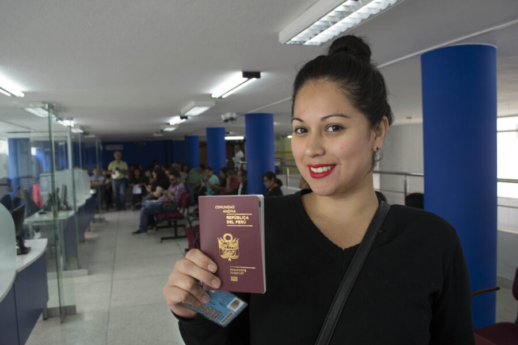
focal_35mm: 27
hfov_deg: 67.4
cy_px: 172
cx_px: 259
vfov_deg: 47.9
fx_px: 388
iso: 140
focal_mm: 18
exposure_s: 1/50
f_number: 5
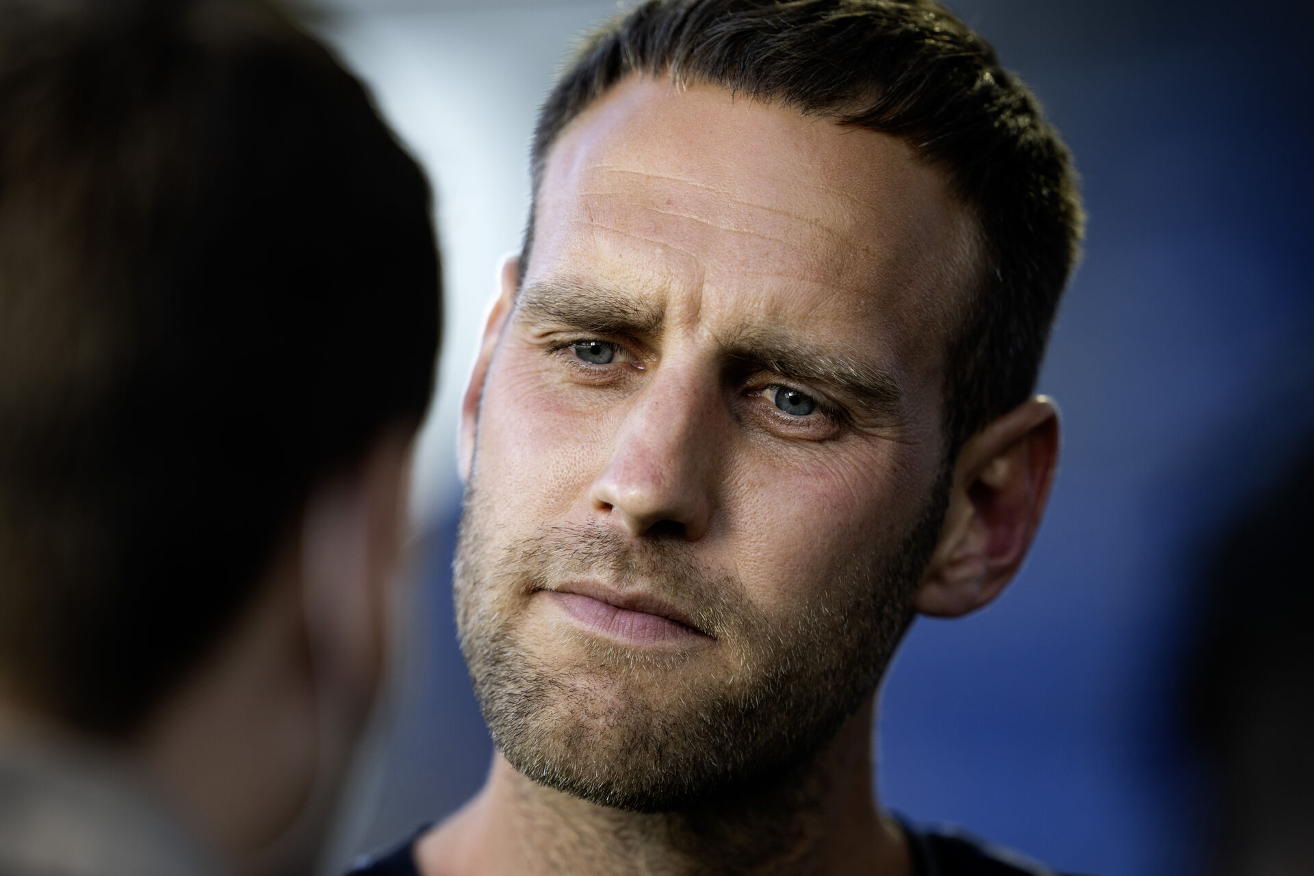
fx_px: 14599
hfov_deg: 5.2
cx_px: 657
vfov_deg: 3.4
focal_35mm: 400
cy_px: 438
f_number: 2.8
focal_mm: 400
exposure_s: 1/640
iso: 500
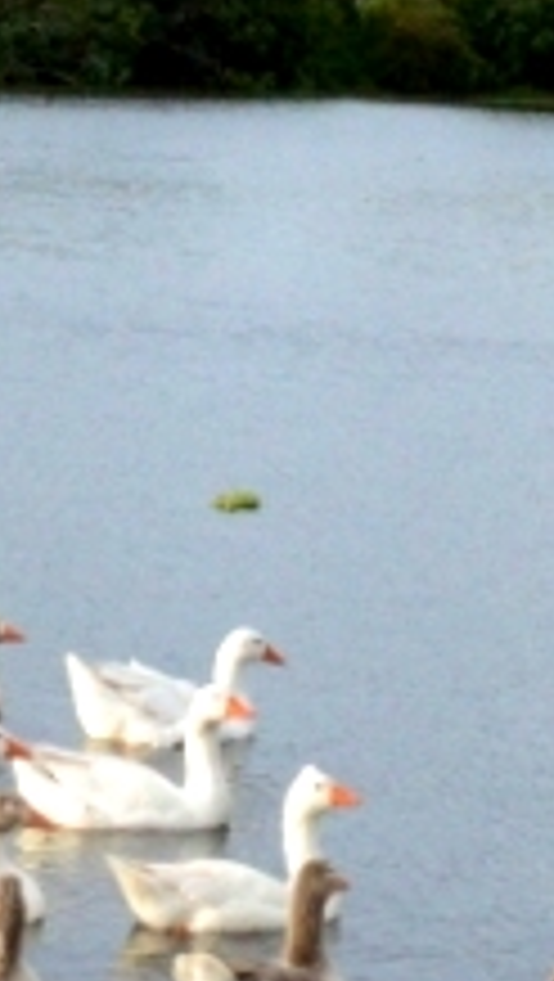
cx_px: 536
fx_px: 4806
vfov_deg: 11.5
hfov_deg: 6.6
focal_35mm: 184
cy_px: 979
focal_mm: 25
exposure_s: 1/160
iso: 1600
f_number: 20
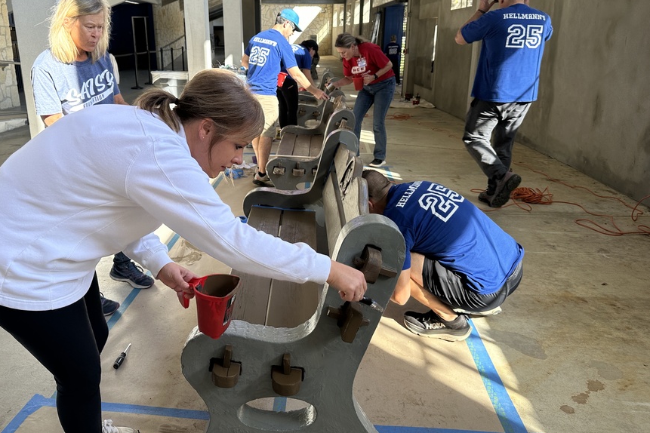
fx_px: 524
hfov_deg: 63.4
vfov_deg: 44.9
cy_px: 191
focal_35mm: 29
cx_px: 278
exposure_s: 1/594
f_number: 1.78
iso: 80
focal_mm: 6.86
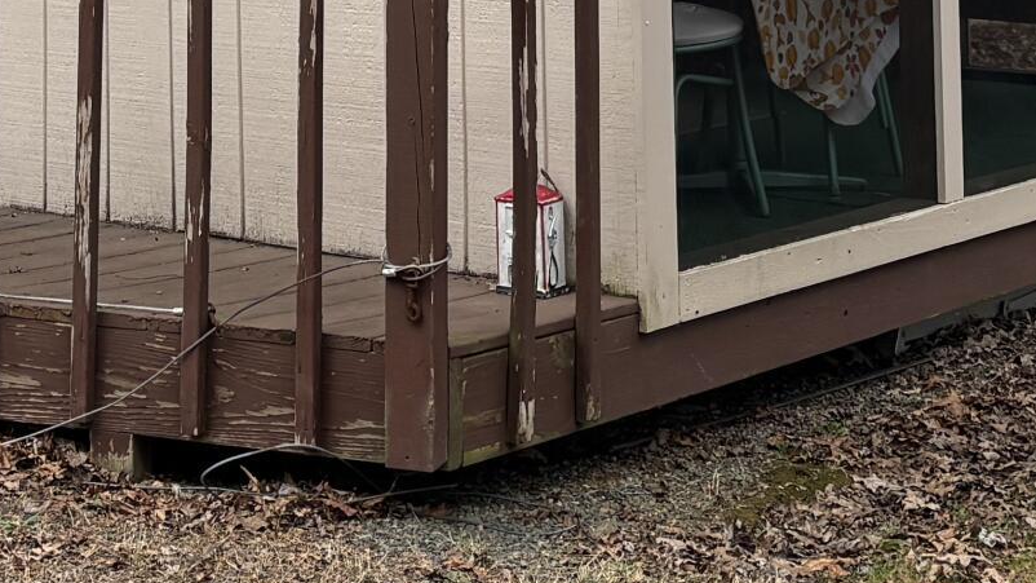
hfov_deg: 20.0
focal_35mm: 106
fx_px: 2912
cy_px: -577
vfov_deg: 10.5
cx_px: 213
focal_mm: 5.96
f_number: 1.6
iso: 50
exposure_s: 1/1543
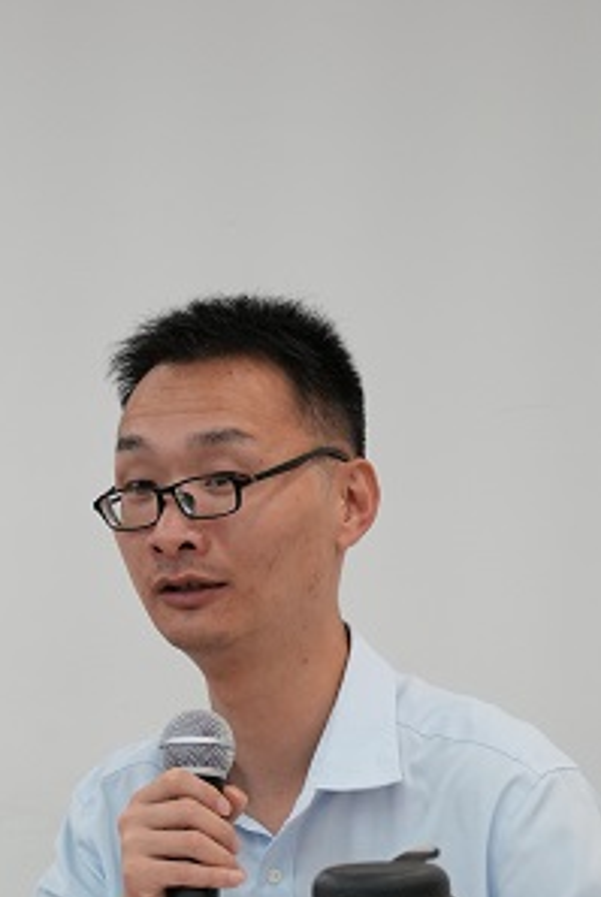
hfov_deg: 4.8
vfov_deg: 7.1
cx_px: 157
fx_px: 7180
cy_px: 672
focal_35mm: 288
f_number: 5.6
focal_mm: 127
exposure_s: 1/60
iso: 1250
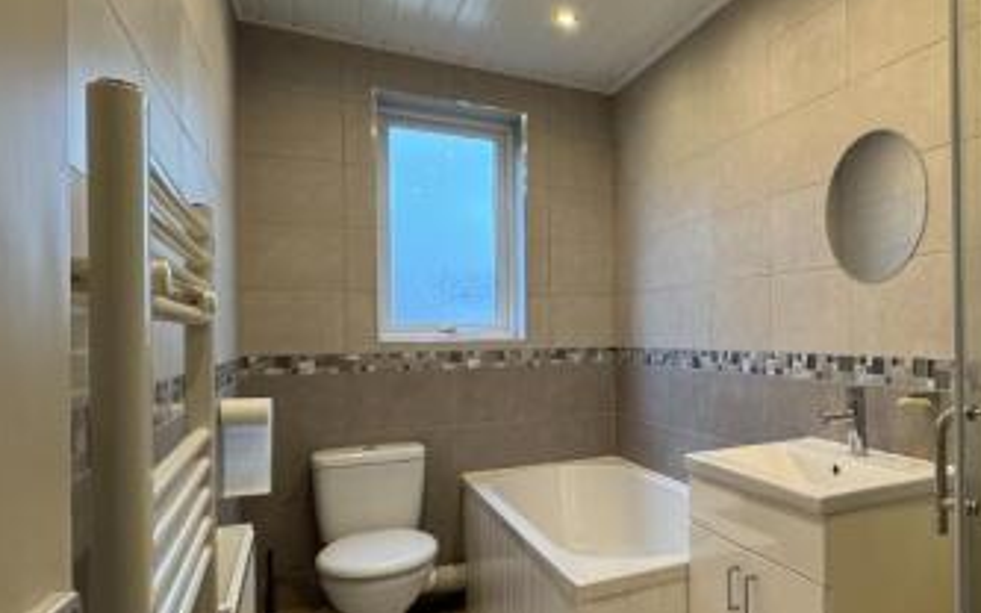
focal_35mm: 26
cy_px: 334
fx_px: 695
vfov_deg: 47.5
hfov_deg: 63.7
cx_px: 797
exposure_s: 1/100
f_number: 2.2
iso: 320
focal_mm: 2.22
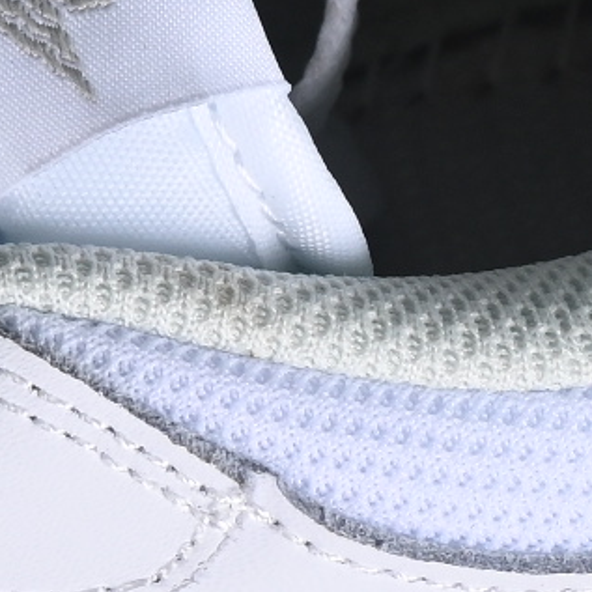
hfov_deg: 3.1
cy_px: 24
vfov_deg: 3.1
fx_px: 10835
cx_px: -697
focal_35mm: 560
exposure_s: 1/80
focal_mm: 50
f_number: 7.1
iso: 160
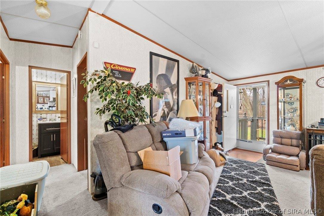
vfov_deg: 77.3
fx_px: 135
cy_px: 108
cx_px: 162
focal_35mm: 15
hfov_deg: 100.4
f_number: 11
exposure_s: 3.2
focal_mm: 10
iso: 400
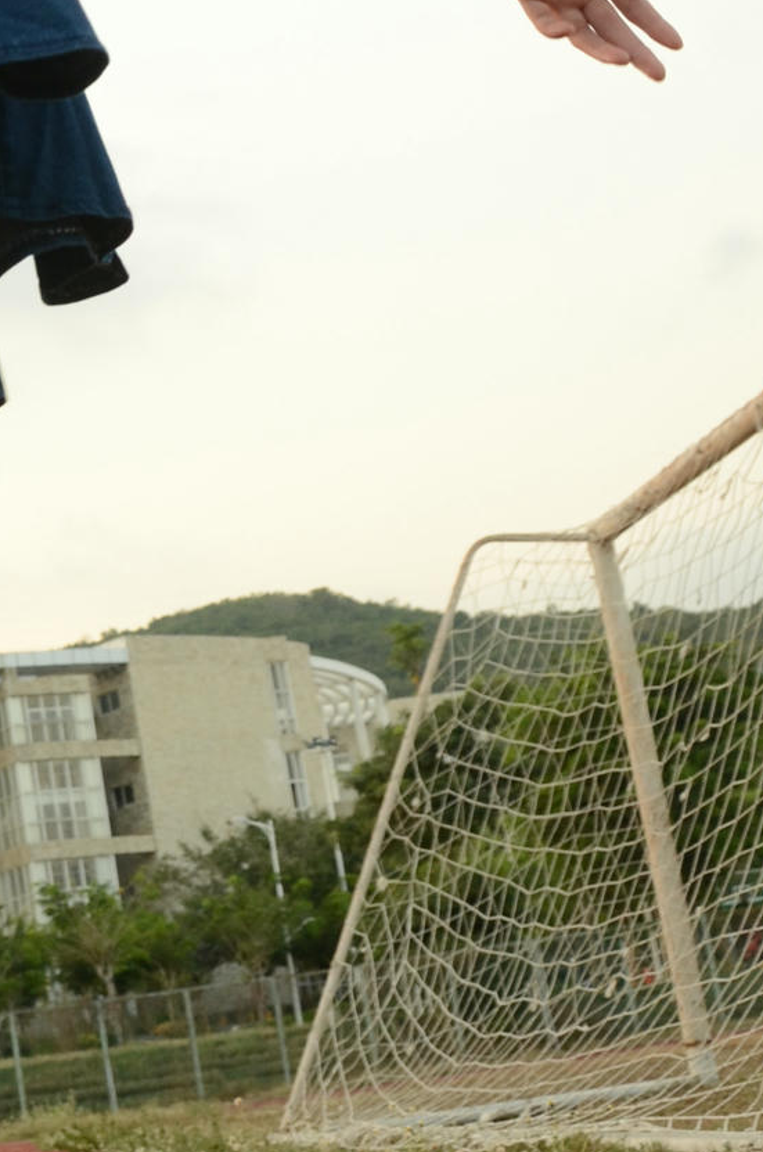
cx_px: -180
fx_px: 2555
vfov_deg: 25.2
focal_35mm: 80
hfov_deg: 16.2
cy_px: 318
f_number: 4.5
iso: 400
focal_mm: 18
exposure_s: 1/60
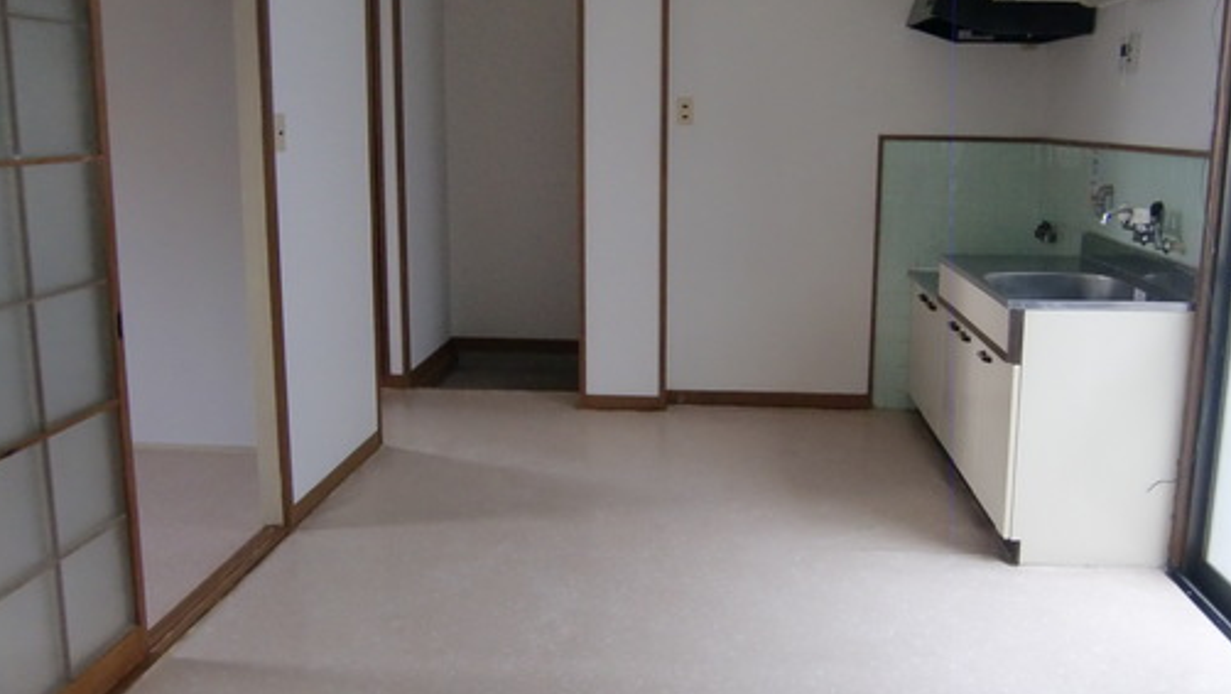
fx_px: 1110
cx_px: 674
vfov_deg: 34.7
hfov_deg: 57.9
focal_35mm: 34
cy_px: 326
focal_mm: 4.9
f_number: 2.6
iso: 400
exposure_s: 1/30
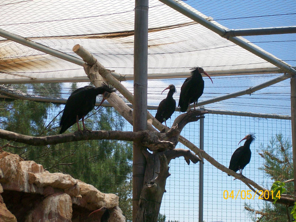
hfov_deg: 18.2
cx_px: 148
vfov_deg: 13.7
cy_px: 111
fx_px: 923
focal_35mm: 108
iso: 80
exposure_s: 1/606
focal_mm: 18
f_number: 4.8
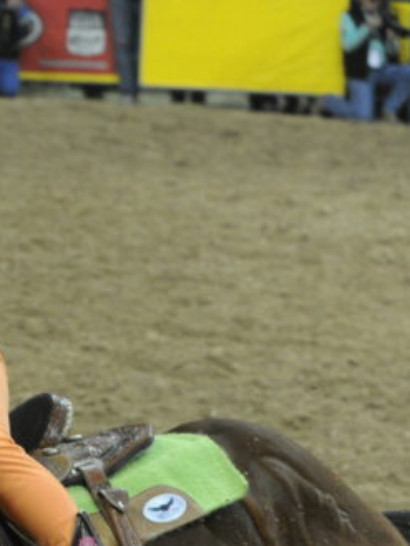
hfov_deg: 6.1
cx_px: -271
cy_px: 562
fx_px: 3772
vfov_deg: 8.2
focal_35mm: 239
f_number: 2.8
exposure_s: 1/640
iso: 4000
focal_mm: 80
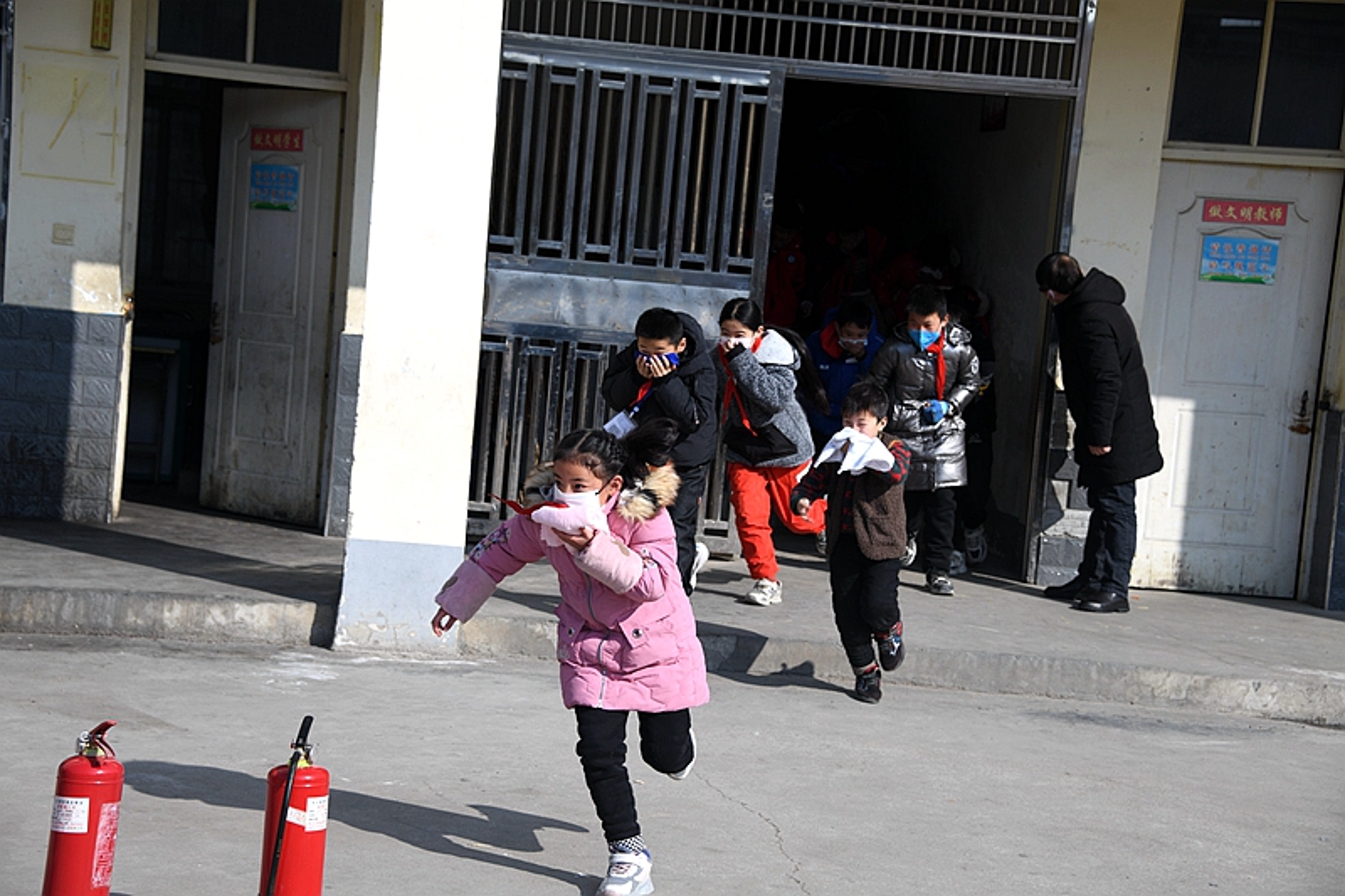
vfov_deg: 19.4
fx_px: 2615
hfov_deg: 28.8
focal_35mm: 70
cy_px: 448
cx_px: 672
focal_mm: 70
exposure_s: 1/400
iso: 64
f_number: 5.6
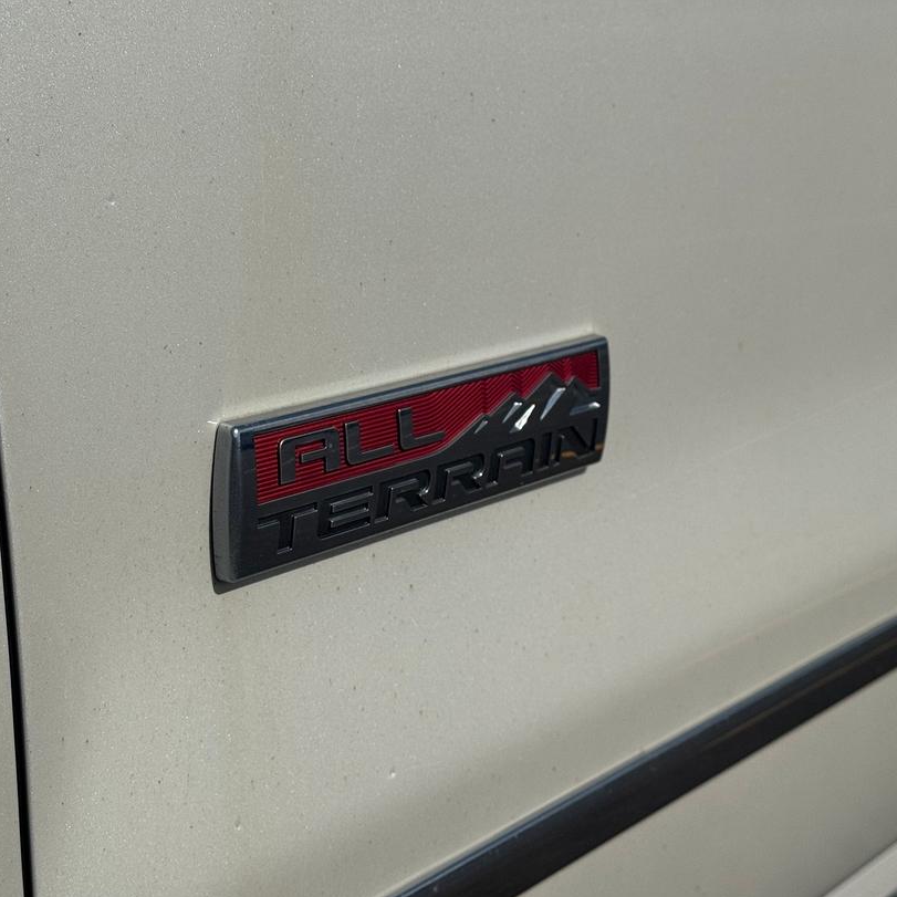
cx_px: 419
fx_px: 1964
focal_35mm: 67
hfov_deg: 25.7
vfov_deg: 25.7
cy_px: 459
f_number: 1.78
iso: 50
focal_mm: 6.76
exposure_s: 1/15385
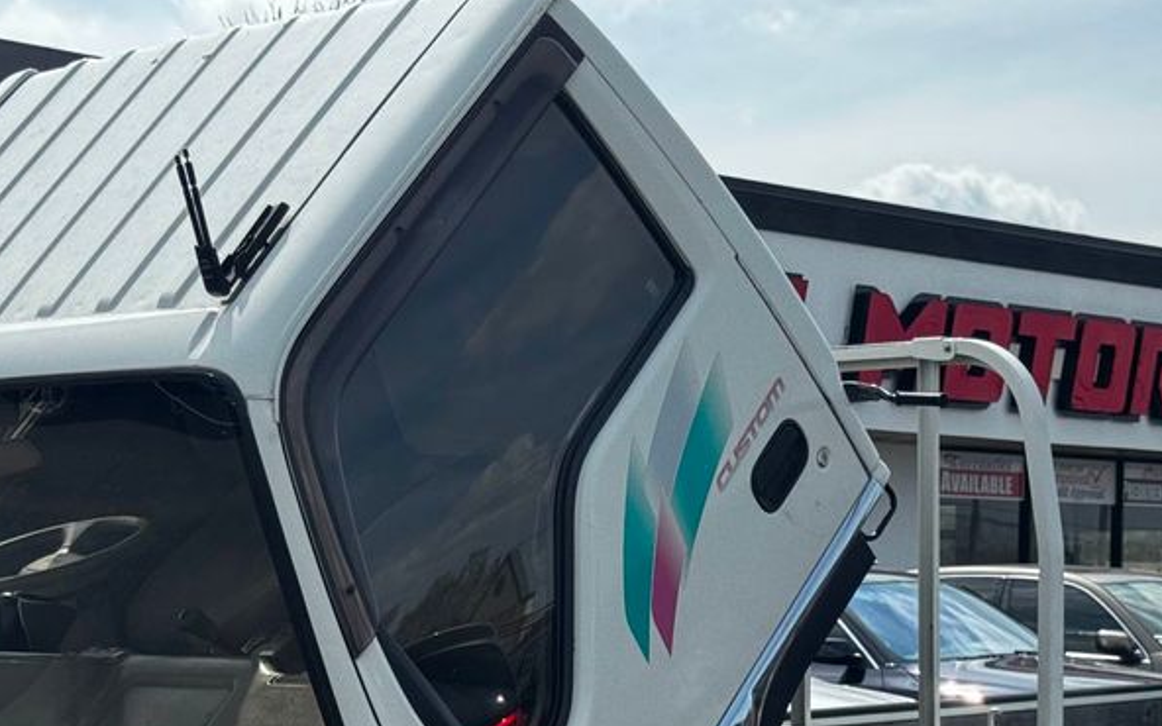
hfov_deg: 23.6
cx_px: 579
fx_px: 2787
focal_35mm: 88
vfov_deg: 14.6
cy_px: 748
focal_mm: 6.76
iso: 64
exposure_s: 1/4049
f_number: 1.78
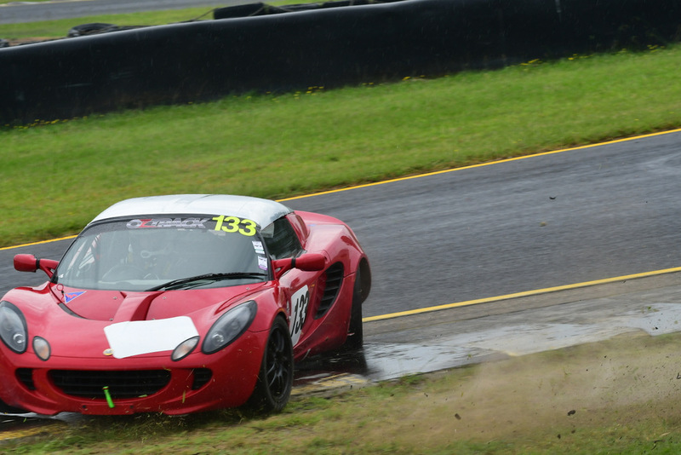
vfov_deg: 4.6
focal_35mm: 300
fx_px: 5677
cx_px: 340
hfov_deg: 6.9
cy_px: 228
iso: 400
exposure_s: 1/250
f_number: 11
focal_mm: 200
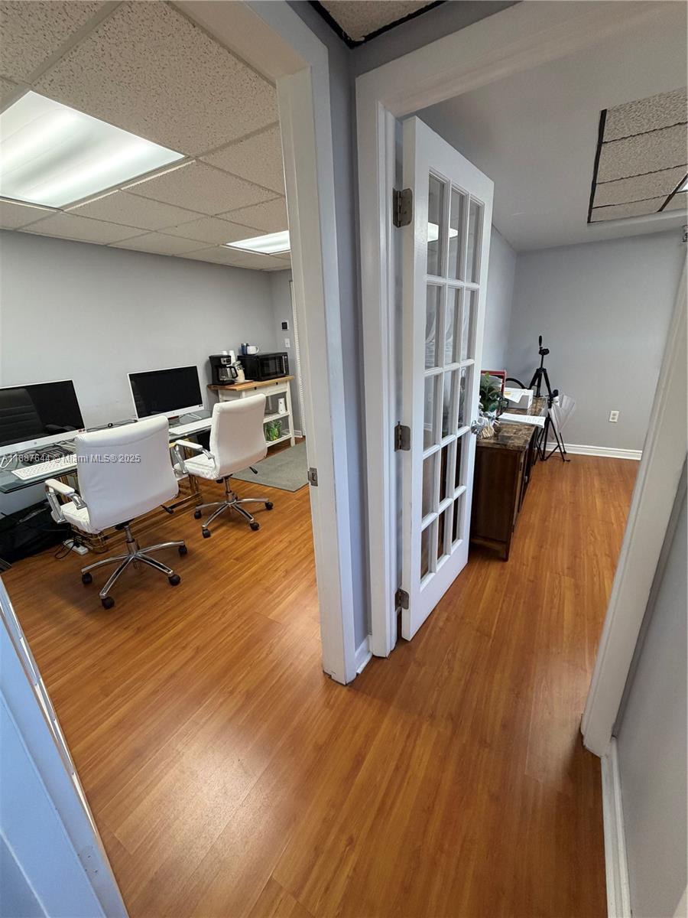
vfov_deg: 102.1
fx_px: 371
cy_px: 459
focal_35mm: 14
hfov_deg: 85.7
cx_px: 344
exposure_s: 1/120
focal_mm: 2.22
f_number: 2.2
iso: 250
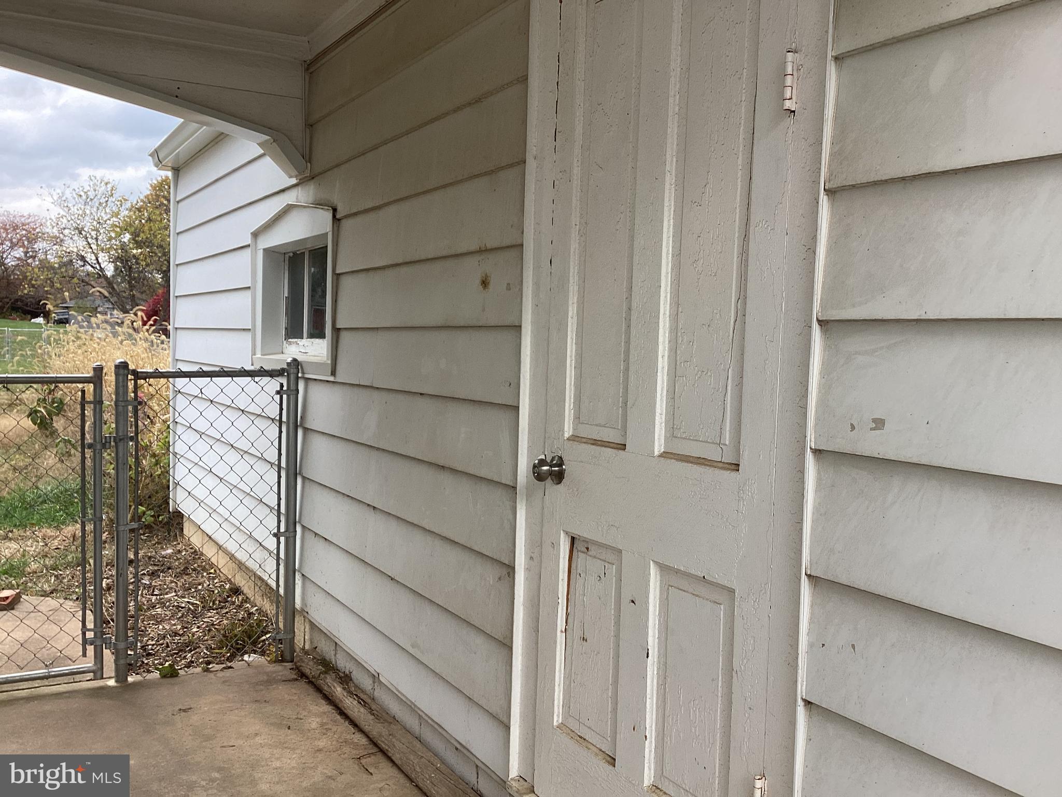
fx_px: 951
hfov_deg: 58.4
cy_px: 398
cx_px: 531
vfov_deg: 45.4
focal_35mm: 31
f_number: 2.4
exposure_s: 1/131
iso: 25
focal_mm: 3.3
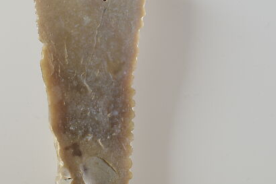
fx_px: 675
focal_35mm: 88
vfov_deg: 15.5
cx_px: 94
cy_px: 80
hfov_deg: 23.0
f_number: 14
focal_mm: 40
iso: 125
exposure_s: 1/13
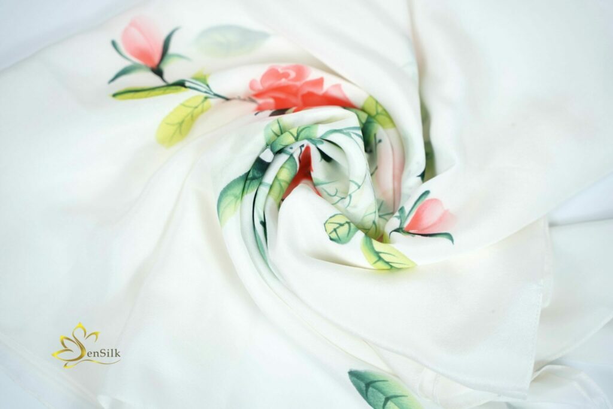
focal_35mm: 75
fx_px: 1277
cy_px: 204
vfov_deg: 18.2
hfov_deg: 27.0
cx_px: 306
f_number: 2.8
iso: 400
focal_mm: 75
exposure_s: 1/400
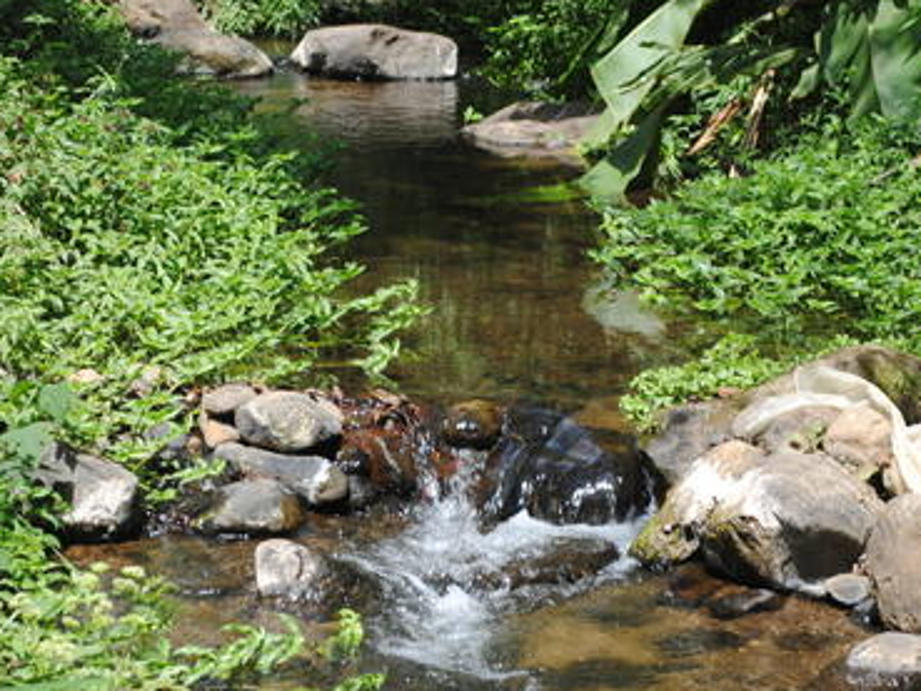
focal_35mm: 108
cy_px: 393
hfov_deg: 18.2
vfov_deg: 13.8
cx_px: 544
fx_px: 2865
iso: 100
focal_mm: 55
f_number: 6.3
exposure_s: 1/160
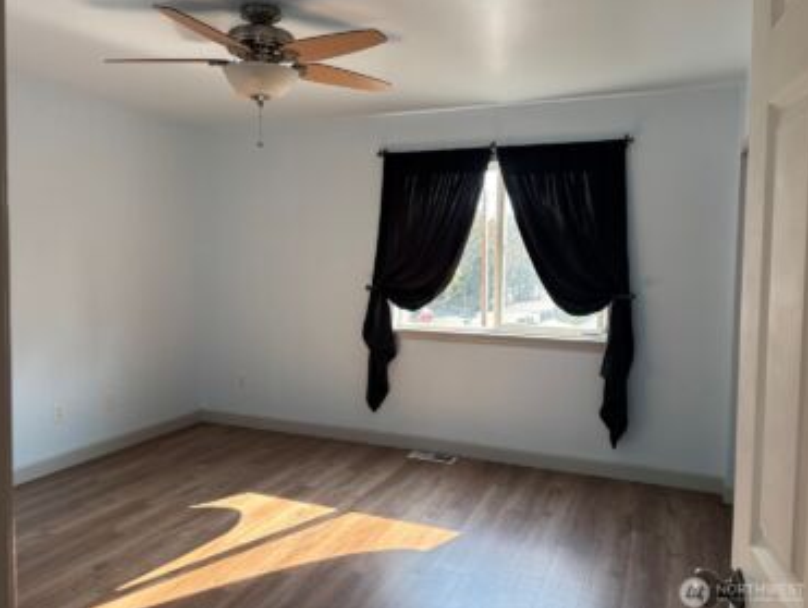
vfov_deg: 49.8
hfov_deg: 63.4
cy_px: 288
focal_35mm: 28
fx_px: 654
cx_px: 385
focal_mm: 5.96
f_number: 1.6
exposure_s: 1/120
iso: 80
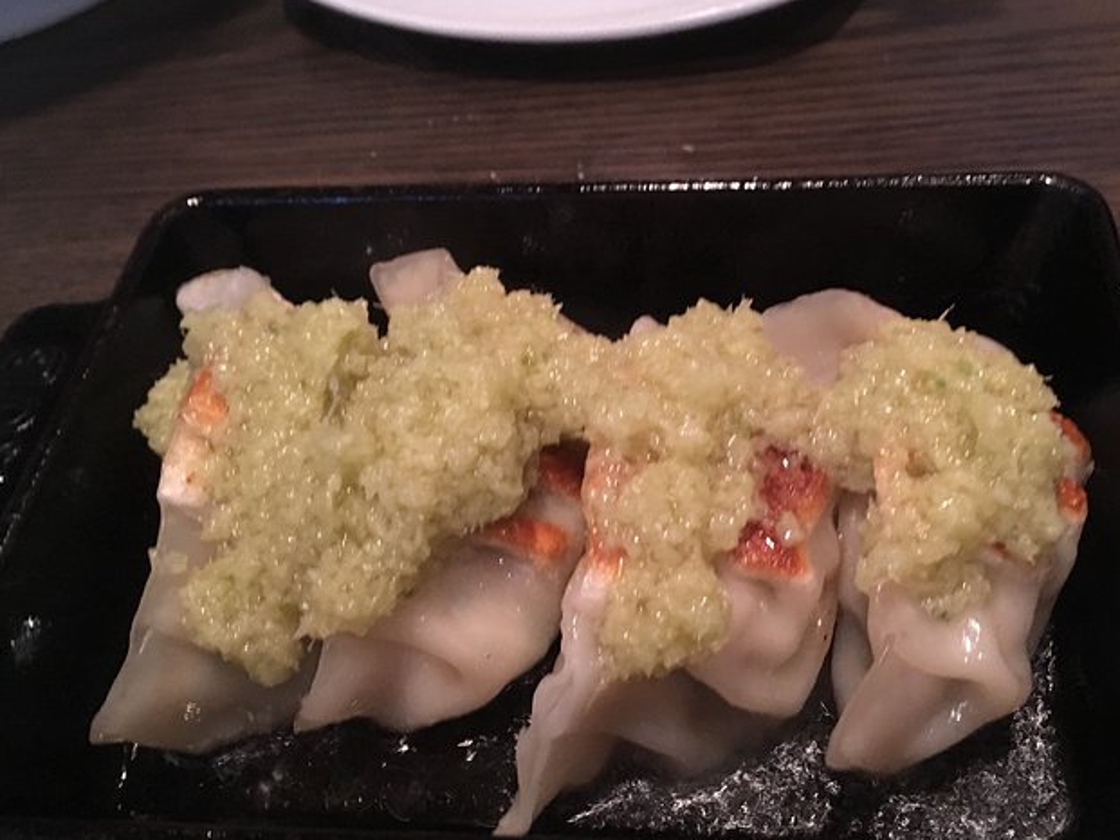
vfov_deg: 40.6
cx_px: 631
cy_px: 470
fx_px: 1133
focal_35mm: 35
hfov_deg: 52.5
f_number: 2.2
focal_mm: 4.15
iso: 400
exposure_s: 1/15
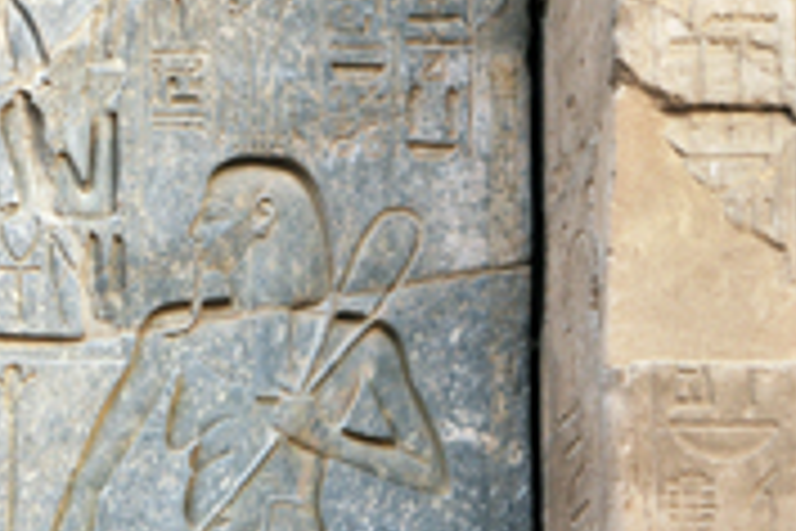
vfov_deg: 12.5
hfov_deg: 18.1
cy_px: 500
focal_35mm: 109
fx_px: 2410
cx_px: -61
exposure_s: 1/60
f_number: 5
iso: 200
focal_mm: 32
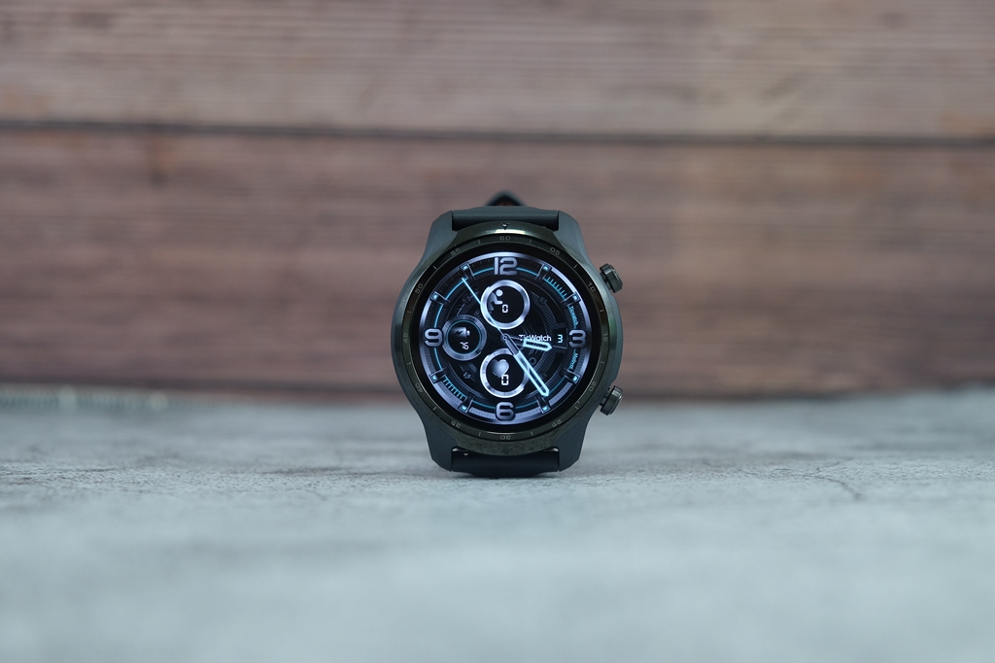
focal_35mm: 56
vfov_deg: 24.2
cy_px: 332
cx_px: 498
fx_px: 1548
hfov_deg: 35.6
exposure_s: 1/52
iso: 500
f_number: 4.5
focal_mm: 37.4
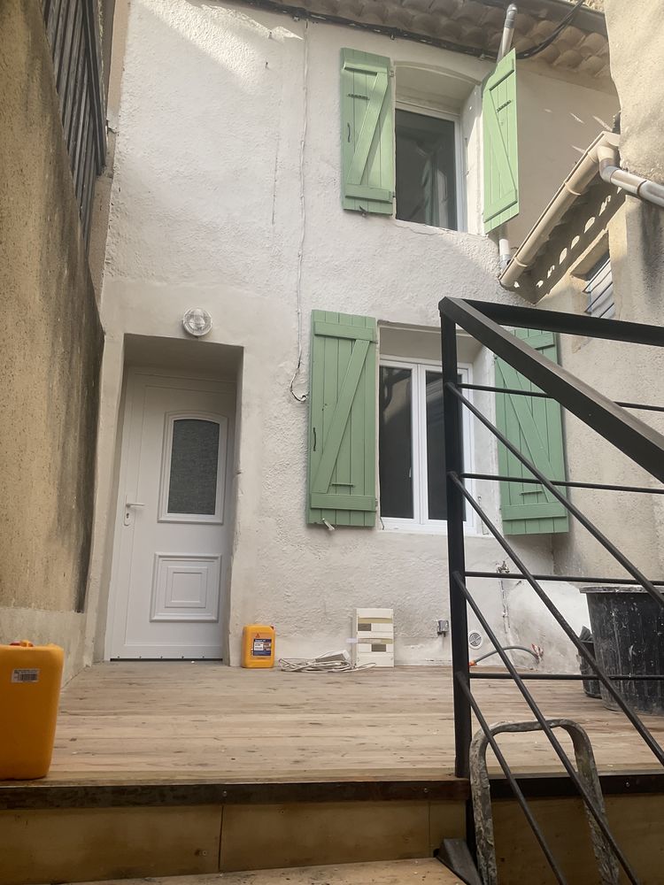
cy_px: 442
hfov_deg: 48.2
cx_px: 332
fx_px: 742
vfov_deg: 61.7
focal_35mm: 29
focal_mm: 3
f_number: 1.8
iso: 16
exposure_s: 1/816
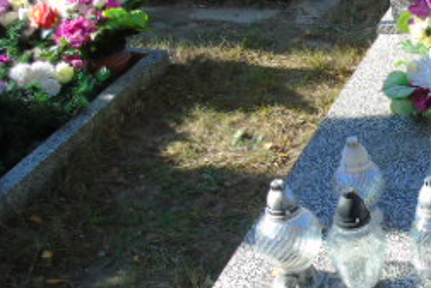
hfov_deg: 28.2
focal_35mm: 66
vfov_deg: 20.6
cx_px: 457
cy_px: 159
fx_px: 790
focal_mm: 4.4
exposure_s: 1/250
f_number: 3.4
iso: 80
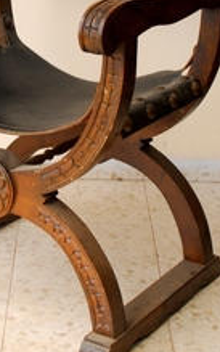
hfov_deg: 11.9
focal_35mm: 110
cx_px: 55
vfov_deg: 18.8
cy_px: 76
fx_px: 1055
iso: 320
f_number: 7.1
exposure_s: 1/100
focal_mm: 35
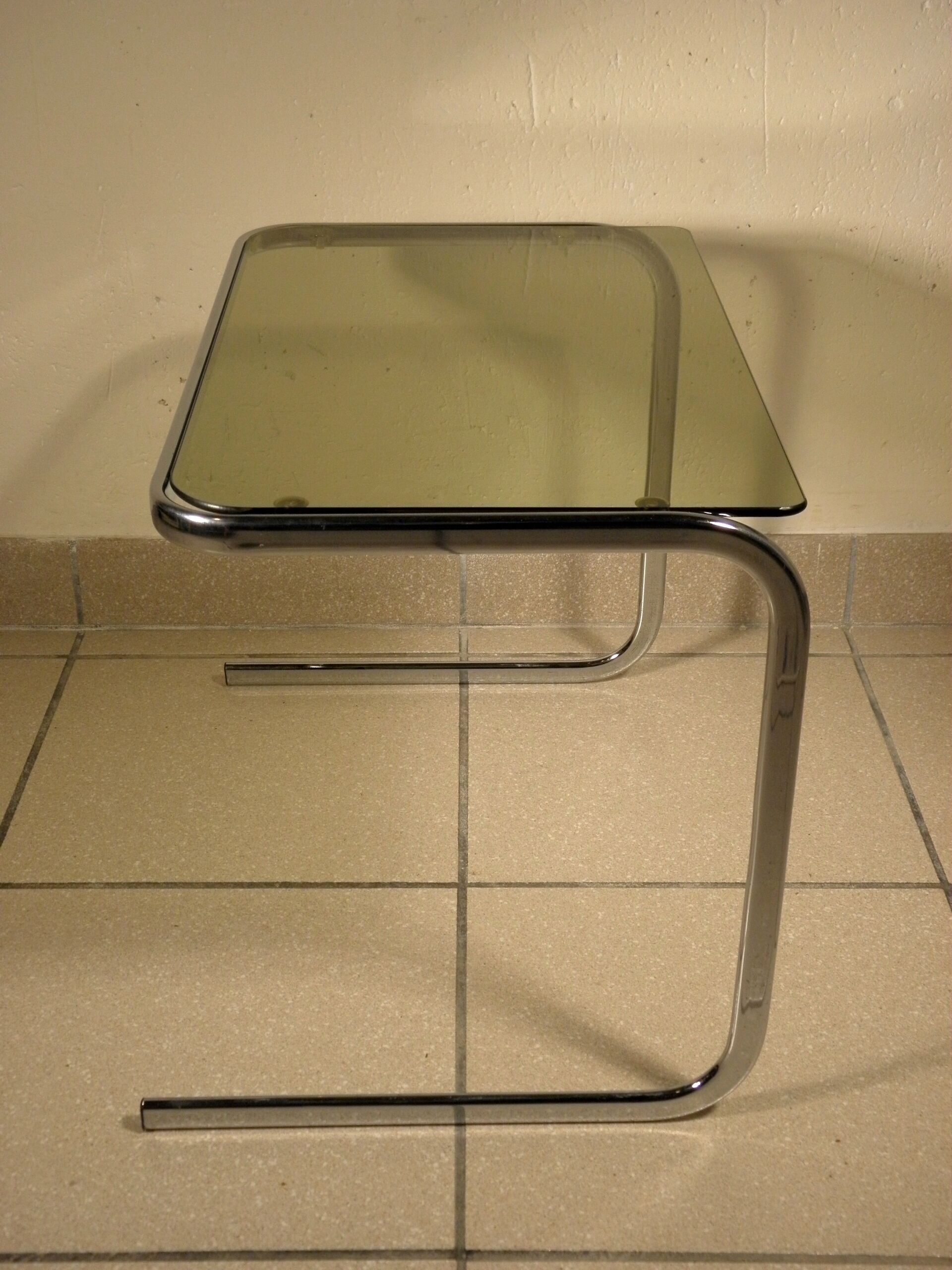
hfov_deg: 30.9
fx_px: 1723
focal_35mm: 47
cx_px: 476
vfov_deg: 40.4
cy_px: 635
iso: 160
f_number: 3.9
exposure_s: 1/40
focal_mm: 8.6
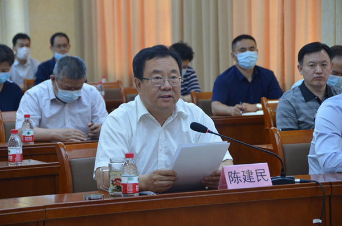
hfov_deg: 14.4
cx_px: 171
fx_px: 1349
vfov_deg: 9.6
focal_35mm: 142
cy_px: 113
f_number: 5.3
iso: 720
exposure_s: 1/60
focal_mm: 95
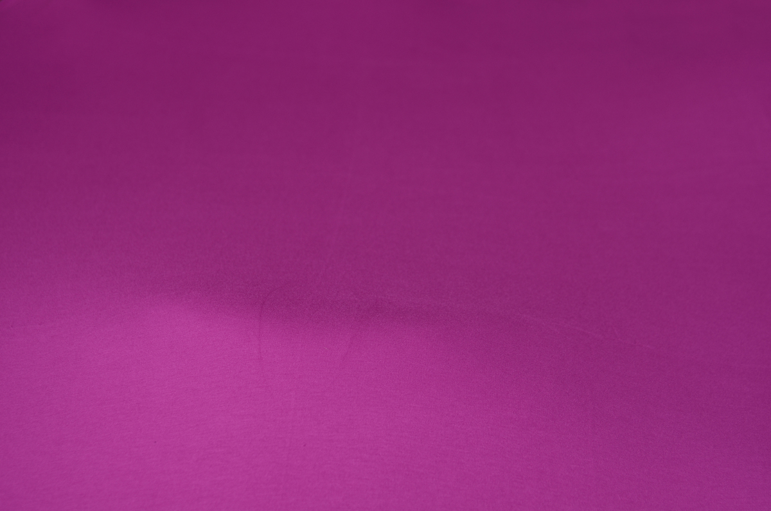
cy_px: 256
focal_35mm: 57
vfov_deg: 23.7
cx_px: 386
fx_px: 1218
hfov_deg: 35.1
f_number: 4
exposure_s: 1/100
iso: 200
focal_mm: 38
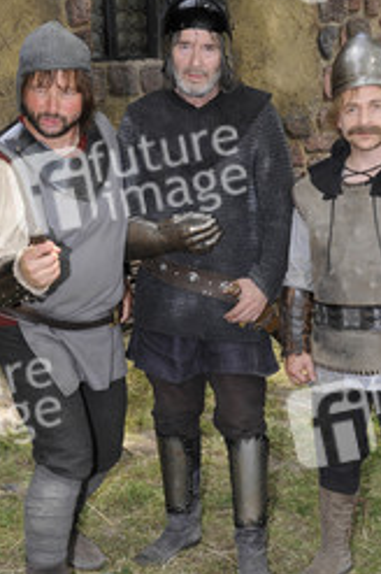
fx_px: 1162
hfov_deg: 18.6
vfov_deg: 27.7
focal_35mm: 73
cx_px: 195
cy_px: 297
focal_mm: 45
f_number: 8
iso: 400
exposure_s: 1/200
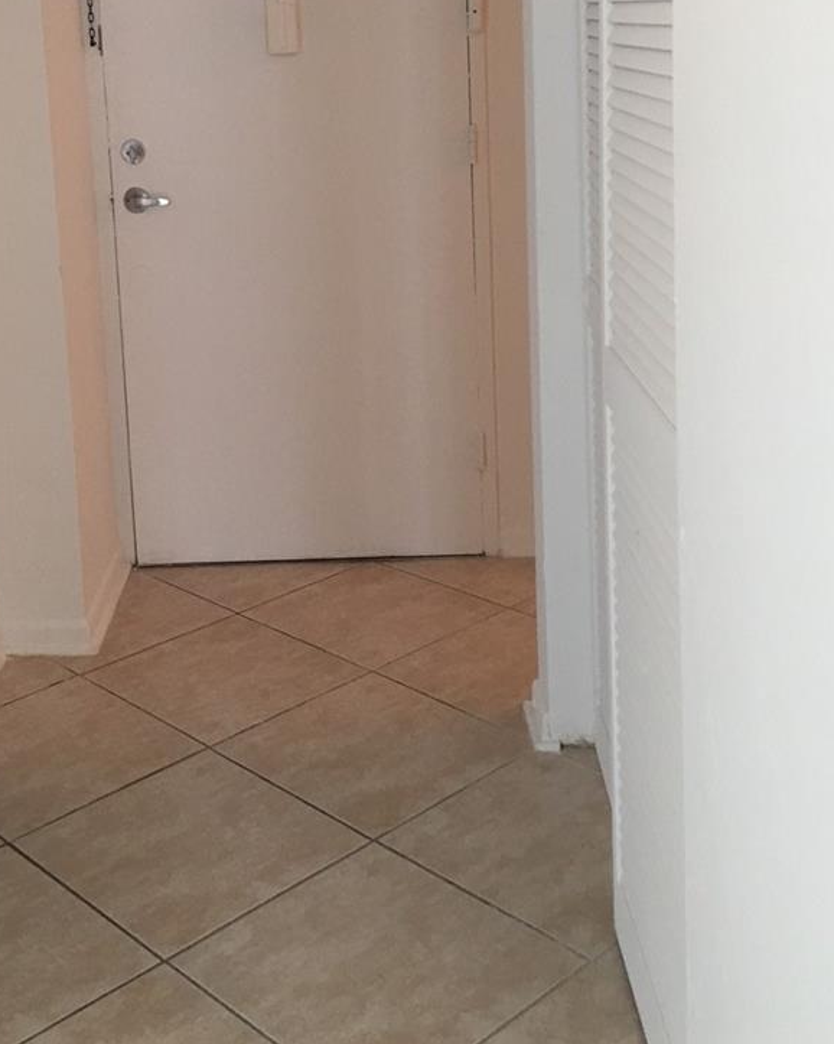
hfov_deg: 31.8
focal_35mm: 47
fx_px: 1451
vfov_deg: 38.4
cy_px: 248
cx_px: 284
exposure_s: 1/15
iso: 32
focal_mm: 4.15
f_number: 2.2
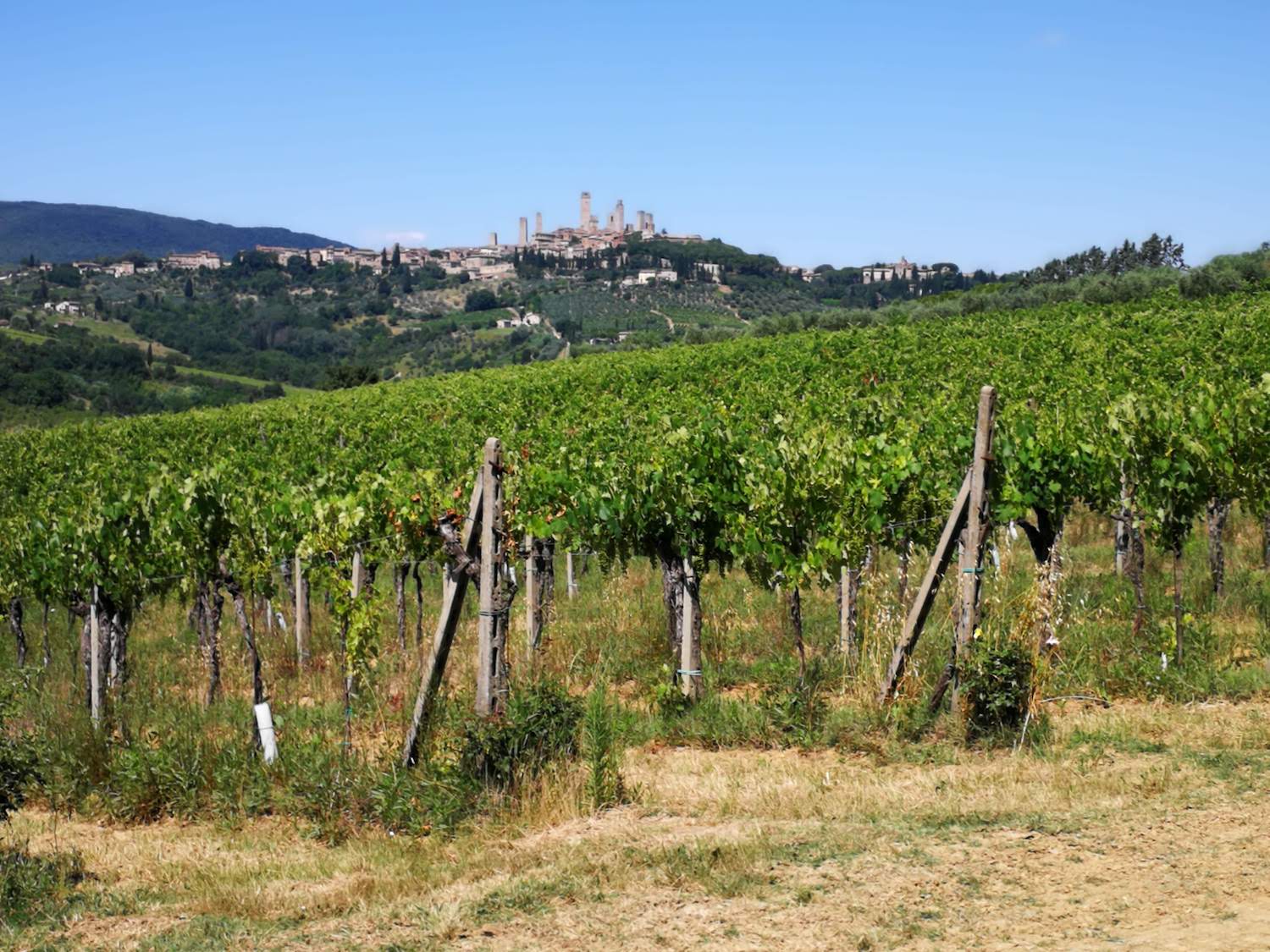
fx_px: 1981
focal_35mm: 54
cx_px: 635
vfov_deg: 27.0
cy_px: 476
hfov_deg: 35.5
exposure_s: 1/1111
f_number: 4
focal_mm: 3.95
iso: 50
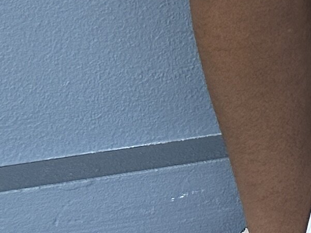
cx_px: 960
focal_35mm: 161
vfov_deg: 8.0
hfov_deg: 9.4
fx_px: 1447
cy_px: -441
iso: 100
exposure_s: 1/121
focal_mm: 6.86
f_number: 1.78
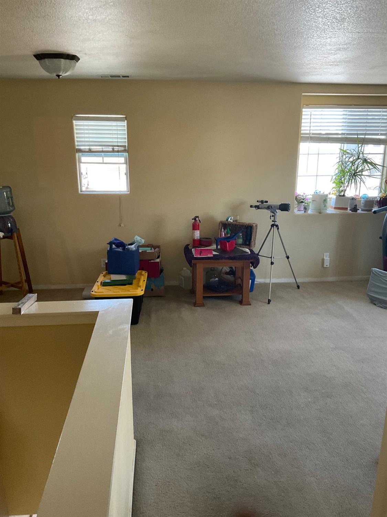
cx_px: 194
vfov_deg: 61.7
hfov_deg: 48.2
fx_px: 432
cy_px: 258
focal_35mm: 29
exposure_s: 1/60
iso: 200
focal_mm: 3
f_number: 1.8
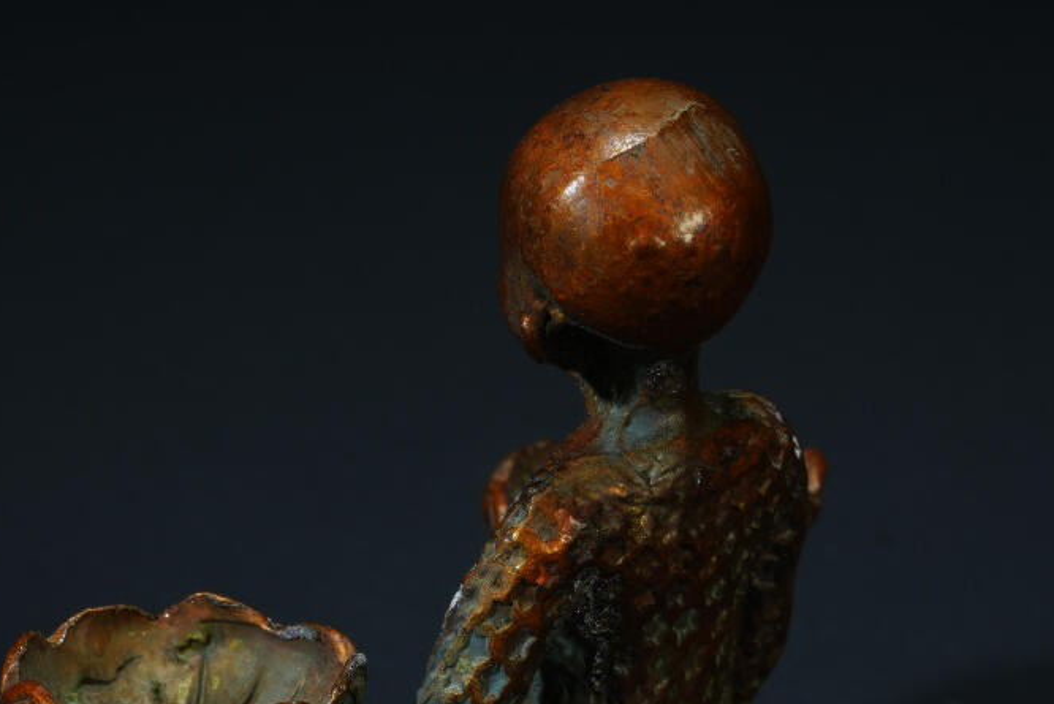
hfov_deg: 9.0
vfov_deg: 6.0
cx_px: 476
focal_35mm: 229
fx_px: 6709
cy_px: 558
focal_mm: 73
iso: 100
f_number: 18
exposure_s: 1/160
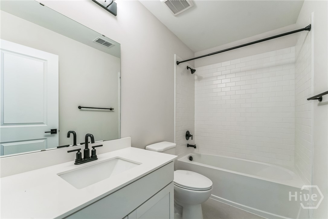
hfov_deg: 104.3
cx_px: 164
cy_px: 110
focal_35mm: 14
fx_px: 127
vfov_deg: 81.2
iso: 400
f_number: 8
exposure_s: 1/40
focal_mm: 14
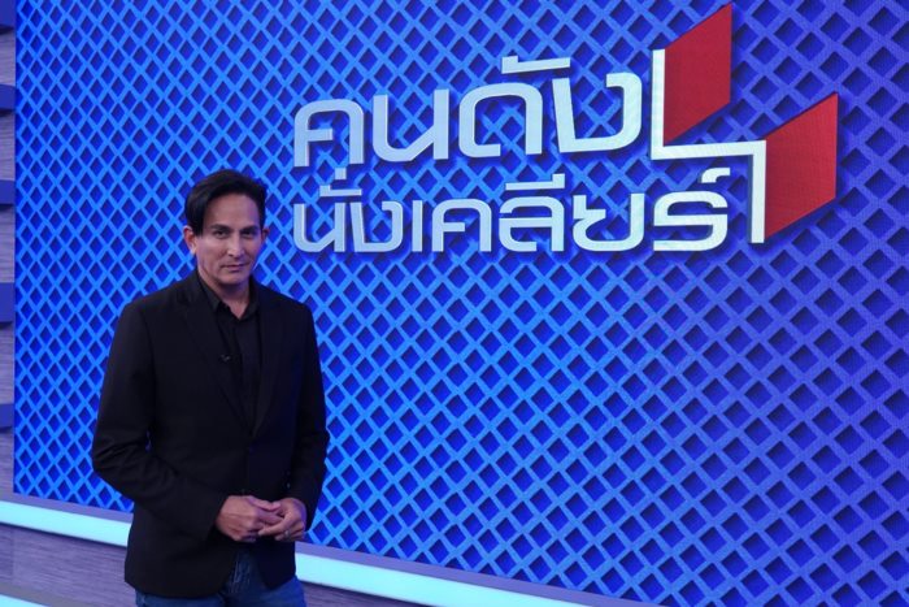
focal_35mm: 41
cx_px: 454
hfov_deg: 47.4
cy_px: 304
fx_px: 1035
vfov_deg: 32.6
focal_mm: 41
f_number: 7.1
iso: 3200
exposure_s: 1/125
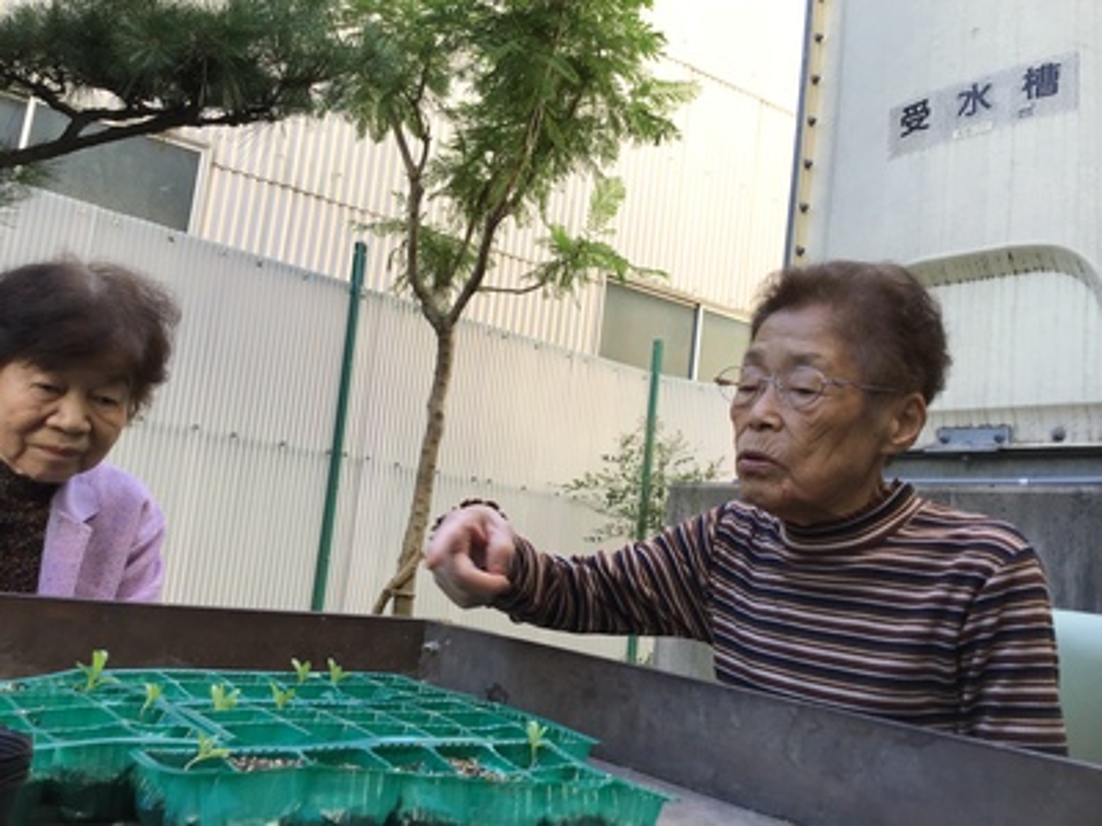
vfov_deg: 45.4
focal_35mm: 31
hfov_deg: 58.4
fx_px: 987
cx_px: 551
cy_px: 413
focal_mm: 3.3
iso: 25
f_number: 2.4
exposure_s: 1/120
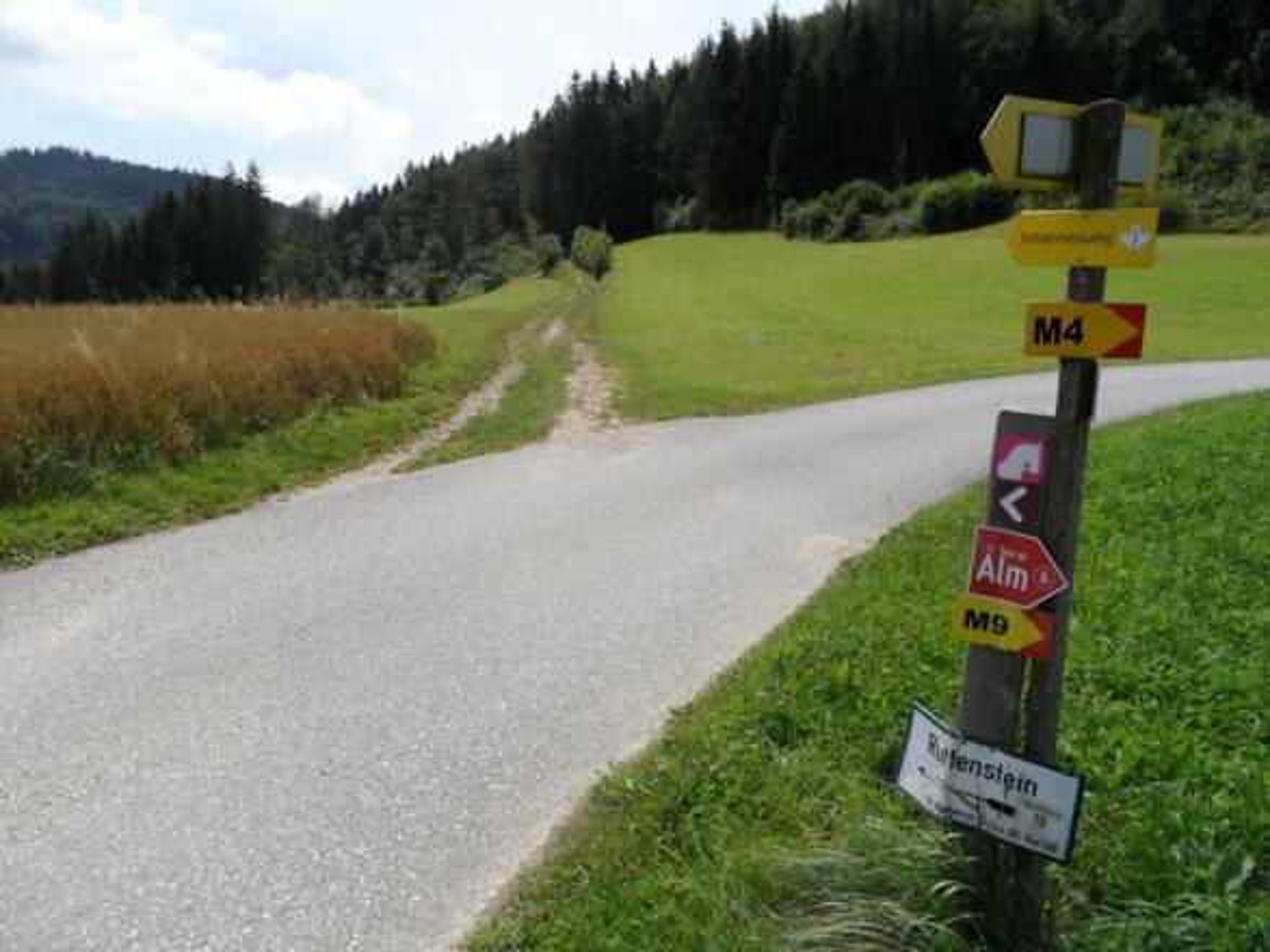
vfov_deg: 56.8
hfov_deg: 71.6
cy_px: 476
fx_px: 880
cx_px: 635
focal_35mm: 24
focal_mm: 3.9
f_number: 3.2
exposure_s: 1/1000
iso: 80
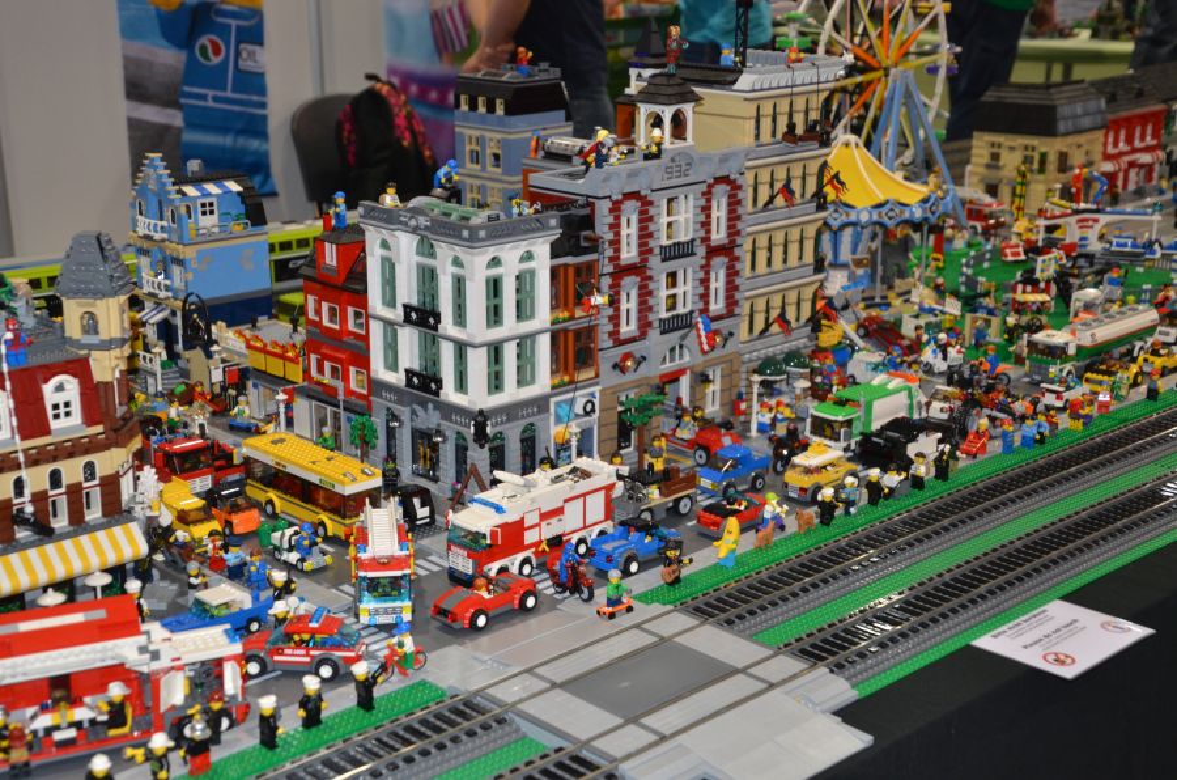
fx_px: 1713
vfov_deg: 25.6
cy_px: 390
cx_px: 588
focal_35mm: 52
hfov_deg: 37.9
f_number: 4.5
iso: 800
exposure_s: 1/60
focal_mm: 35
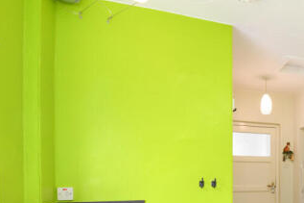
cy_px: 163
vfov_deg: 40.5
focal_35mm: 31
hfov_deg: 50.1
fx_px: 262
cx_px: 297
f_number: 9
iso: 320
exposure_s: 1/10
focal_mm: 10
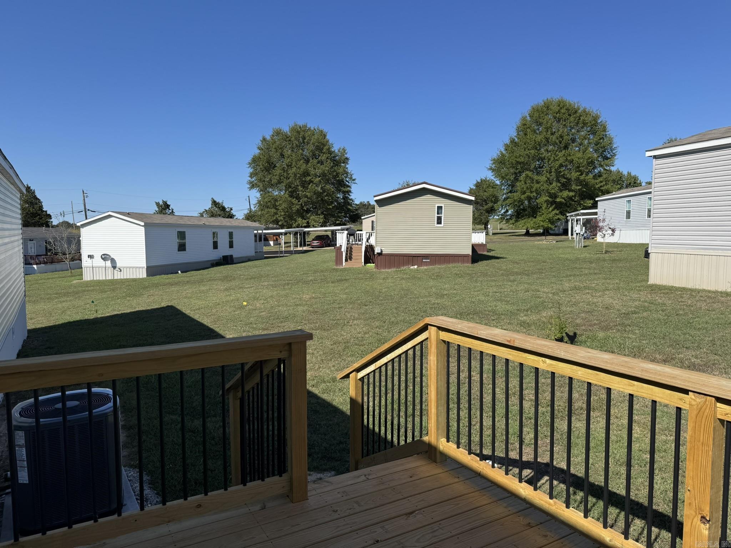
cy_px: 274
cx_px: 366
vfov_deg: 56.8
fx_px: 507
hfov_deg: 71.6
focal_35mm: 24
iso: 80
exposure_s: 1/4310
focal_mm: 6.76
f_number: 1.78
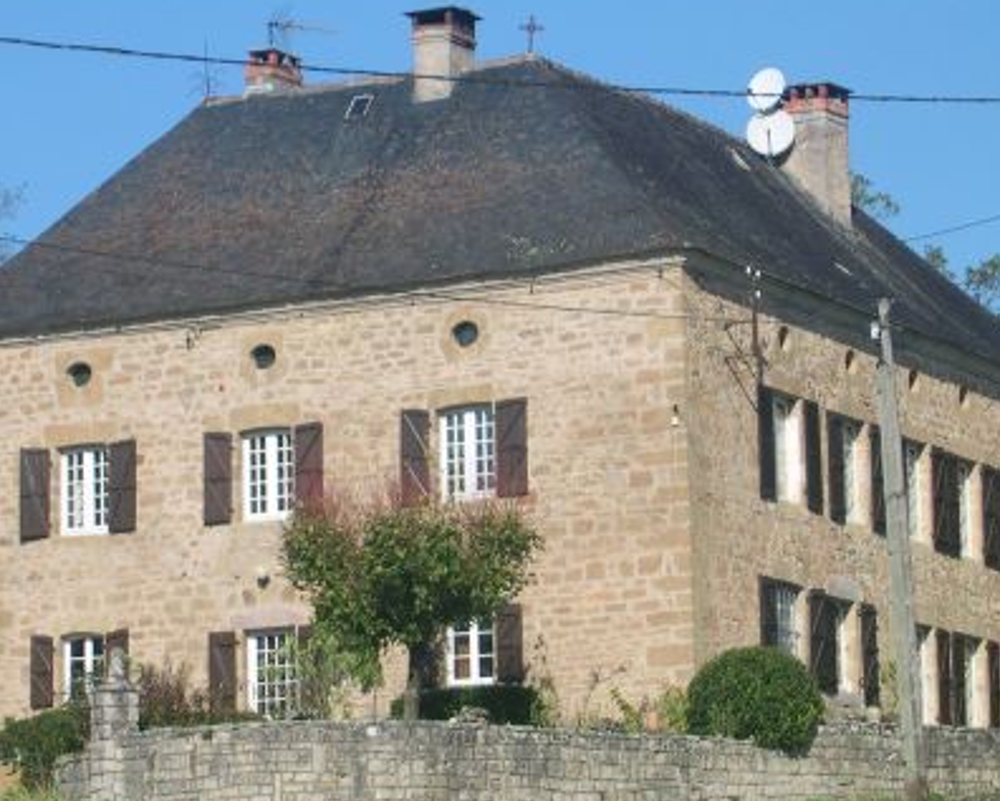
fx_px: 4855
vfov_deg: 9.4
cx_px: 475
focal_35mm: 164
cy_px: 498
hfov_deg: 11.8
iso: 100
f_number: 4.8
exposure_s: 1/436
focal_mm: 16.8
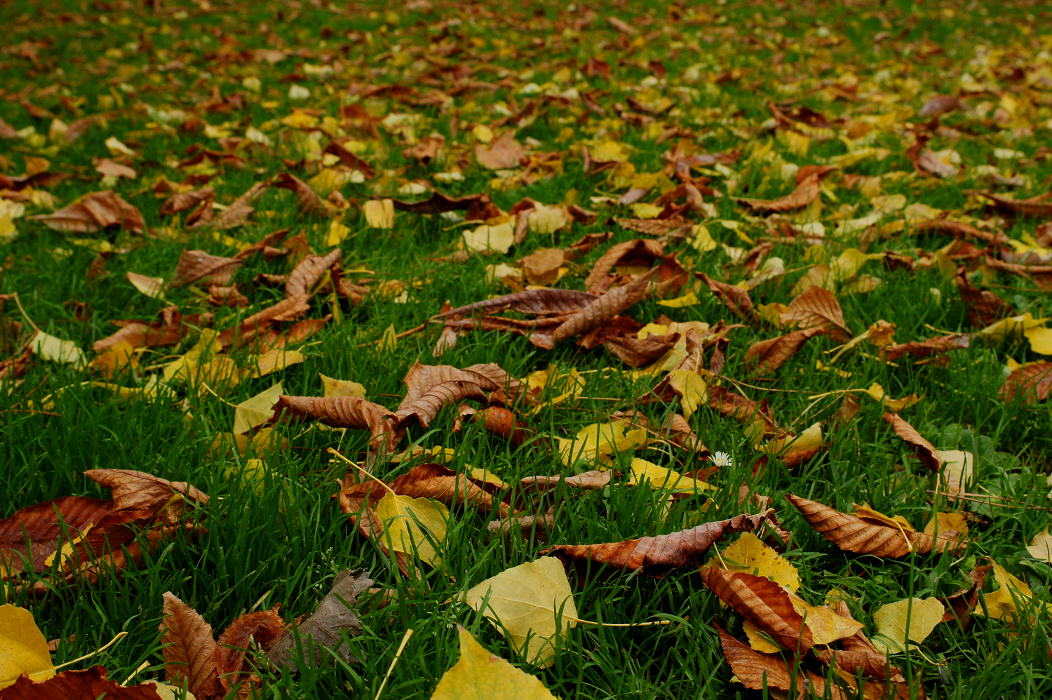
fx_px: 1314
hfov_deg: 43.6
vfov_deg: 29.8
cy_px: 350
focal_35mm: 45
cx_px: 526
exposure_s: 1/40
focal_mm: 30
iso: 800
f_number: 8
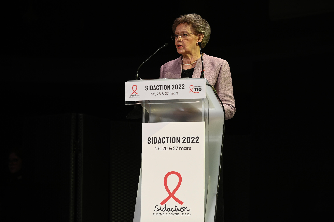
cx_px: 167
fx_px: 1160
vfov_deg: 11.0
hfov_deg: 16.4
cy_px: 111
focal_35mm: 125
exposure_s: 1/500
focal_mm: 125
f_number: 2.8
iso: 800
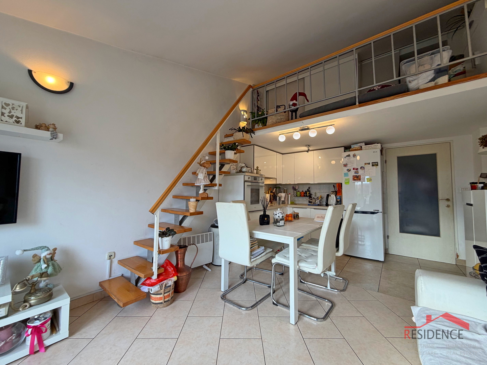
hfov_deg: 102.1
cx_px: 244
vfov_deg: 85.7
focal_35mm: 14
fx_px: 197
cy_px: 182
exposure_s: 1/100
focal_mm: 2.22
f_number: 2.2
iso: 80
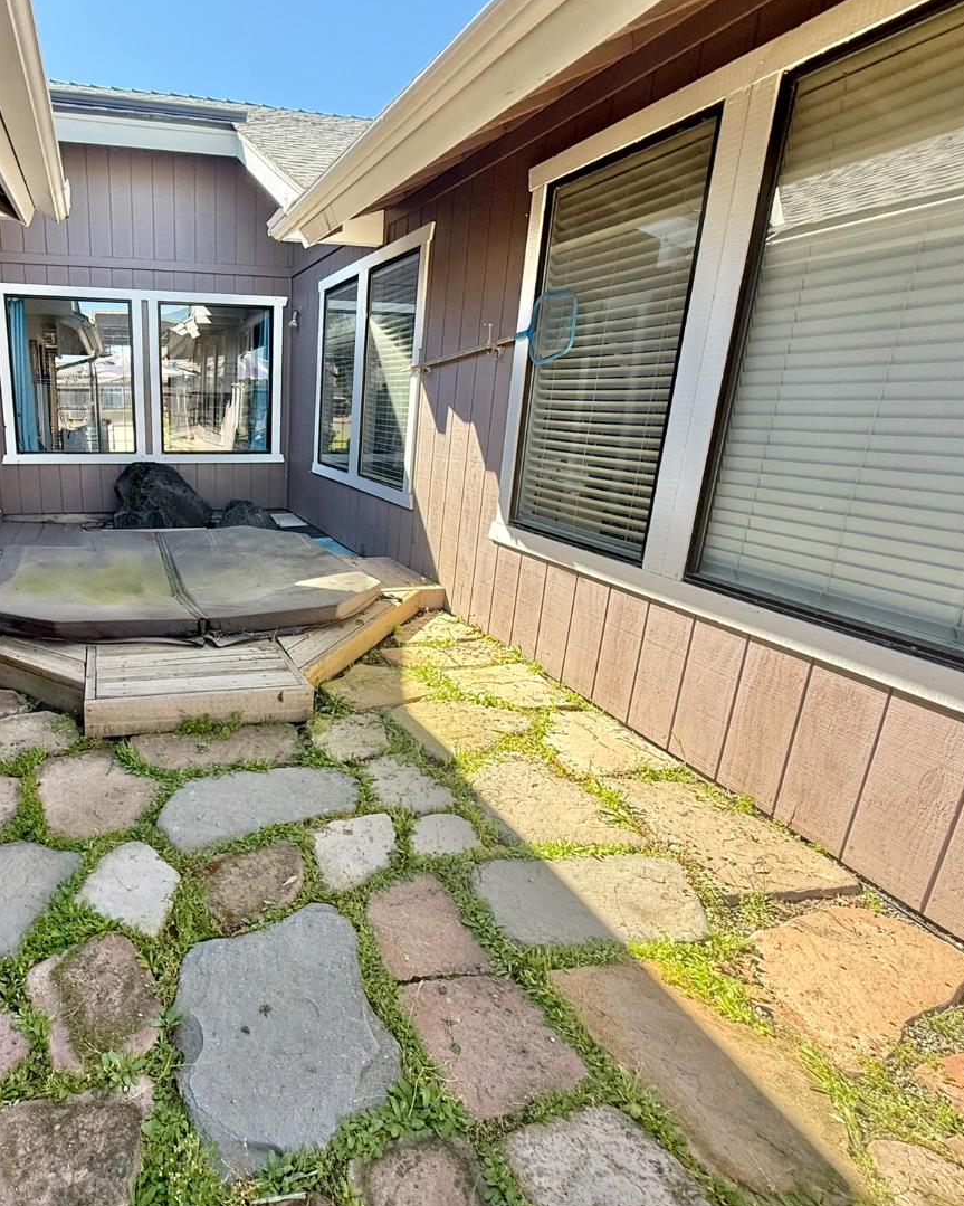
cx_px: 264
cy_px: 590
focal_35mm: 19
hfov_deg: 67.2
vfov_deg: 83.3
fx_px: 678
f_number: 2.2
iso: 64
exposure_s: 1/486
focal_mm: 2.22
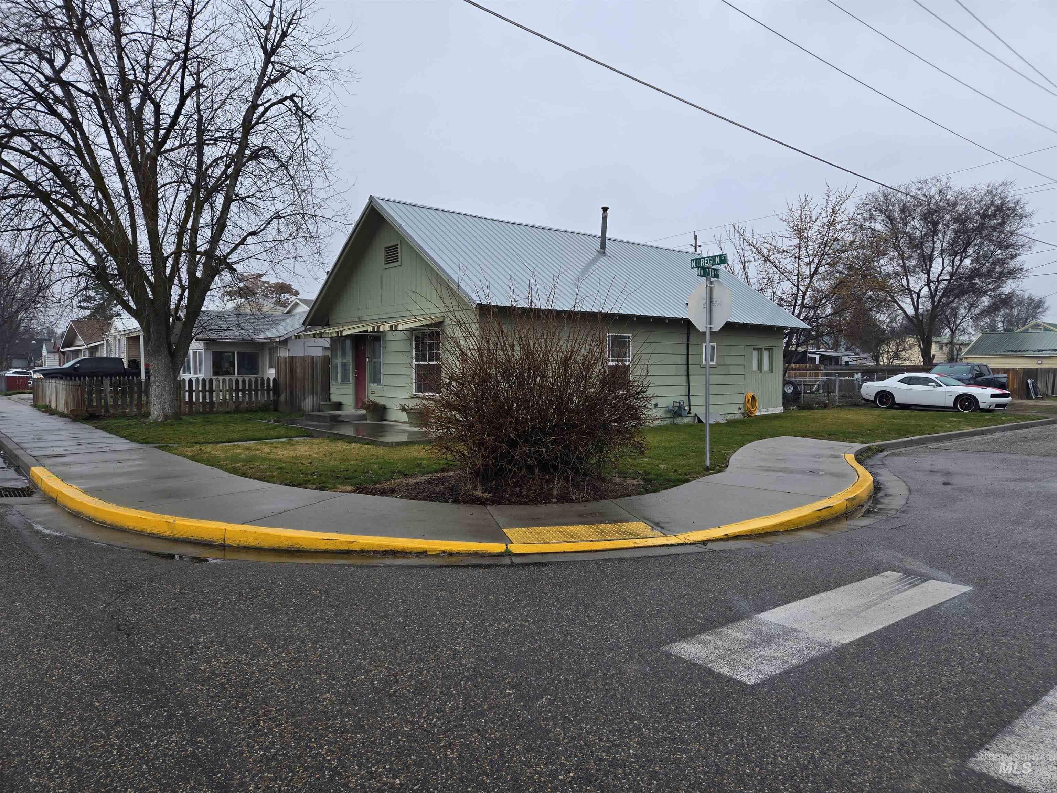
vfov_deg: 58.9
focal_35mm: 23
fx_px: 702
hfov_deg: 73.9
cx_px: 528
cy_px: 396
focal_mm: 5.4
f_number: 1.8
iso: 25
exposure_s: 1/393
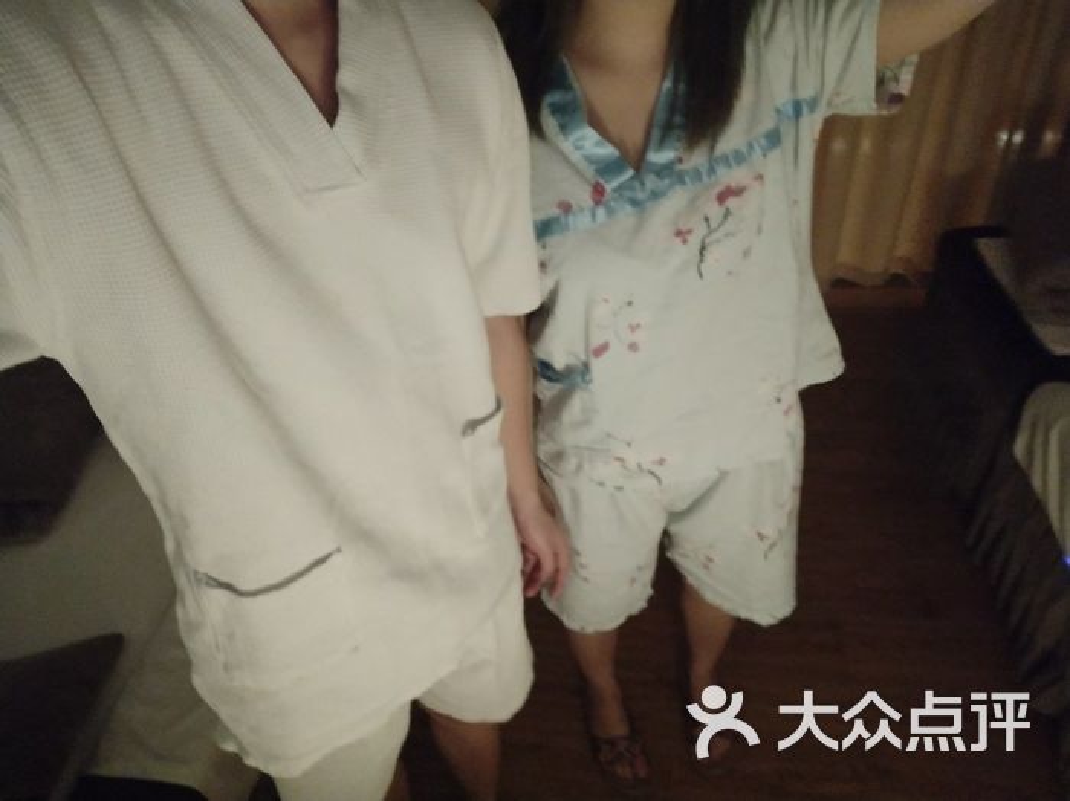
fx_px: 680
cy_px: 400
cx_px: 535
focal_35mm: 22
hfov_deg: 76.4
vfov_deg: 61.0
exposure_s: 1/10
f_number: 2
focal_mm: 3.86
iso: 2500
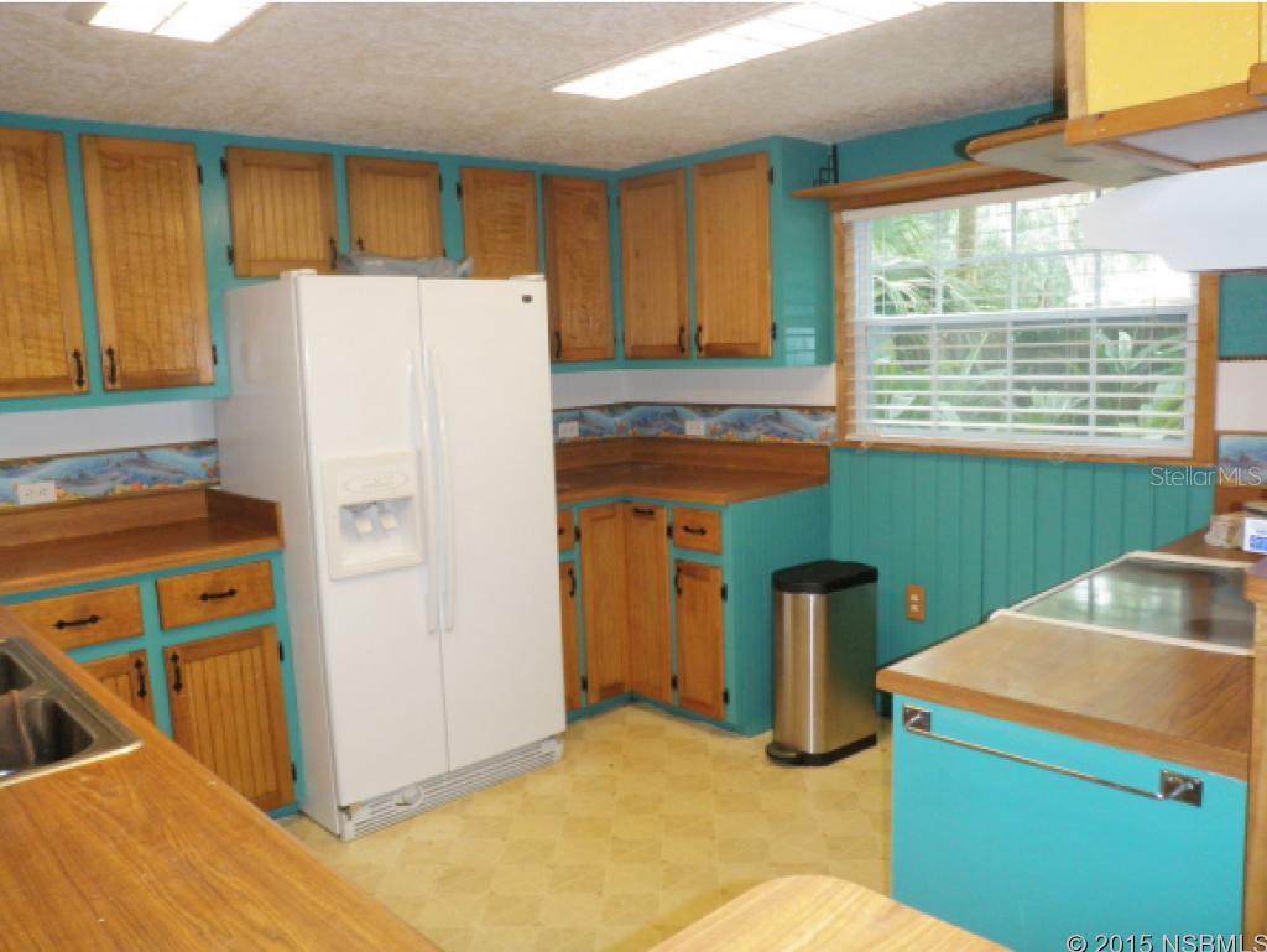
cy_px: 476
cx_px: 634
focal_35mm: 28
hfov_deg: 63.4
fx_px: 1025
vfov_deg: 49.8
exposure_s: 1/30
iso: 200
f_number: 3.5
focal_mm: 5
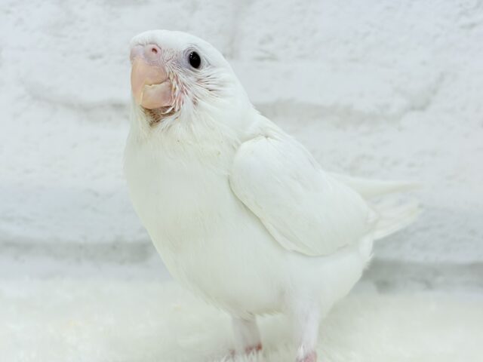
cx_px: 242
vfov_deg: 28.0
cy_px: 181
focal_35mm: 52
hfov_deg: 36.8
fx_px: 726
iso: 50
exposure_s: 1/100
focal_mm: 5.96
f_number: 1.6
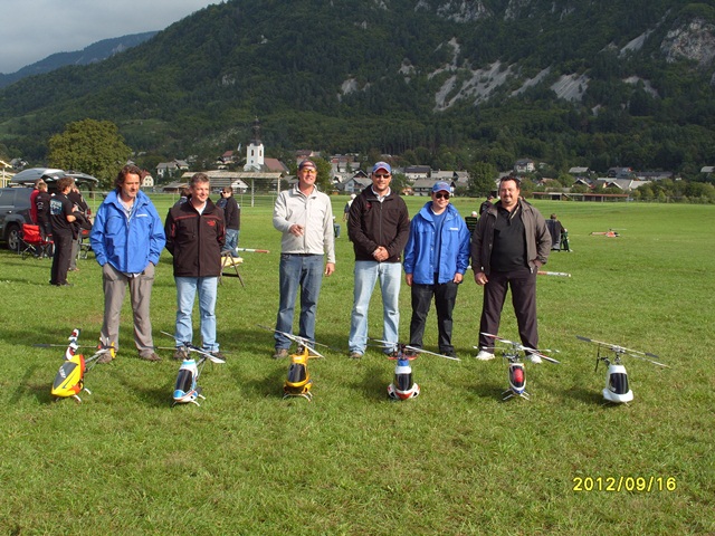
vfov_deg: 32.9
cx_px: 358
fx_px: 909
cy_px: 268
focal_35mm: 44
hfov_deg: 42.9
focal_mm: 9.9
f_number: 5.6
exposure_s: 1/350
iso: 80
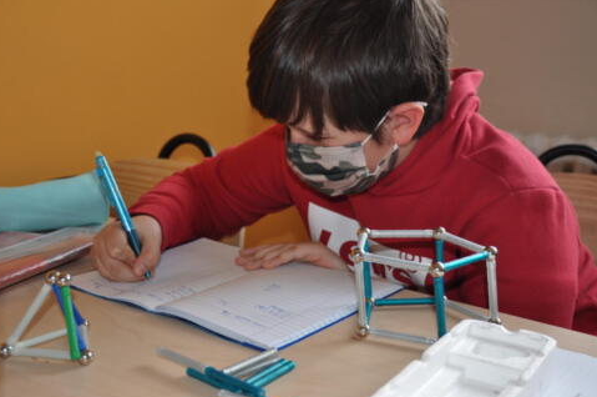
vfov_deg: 28.6
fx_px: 778
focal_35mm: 47
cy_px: 203
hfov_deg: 42.0
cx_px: 293
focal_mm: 30
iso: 500
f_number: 4
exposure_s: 1/60
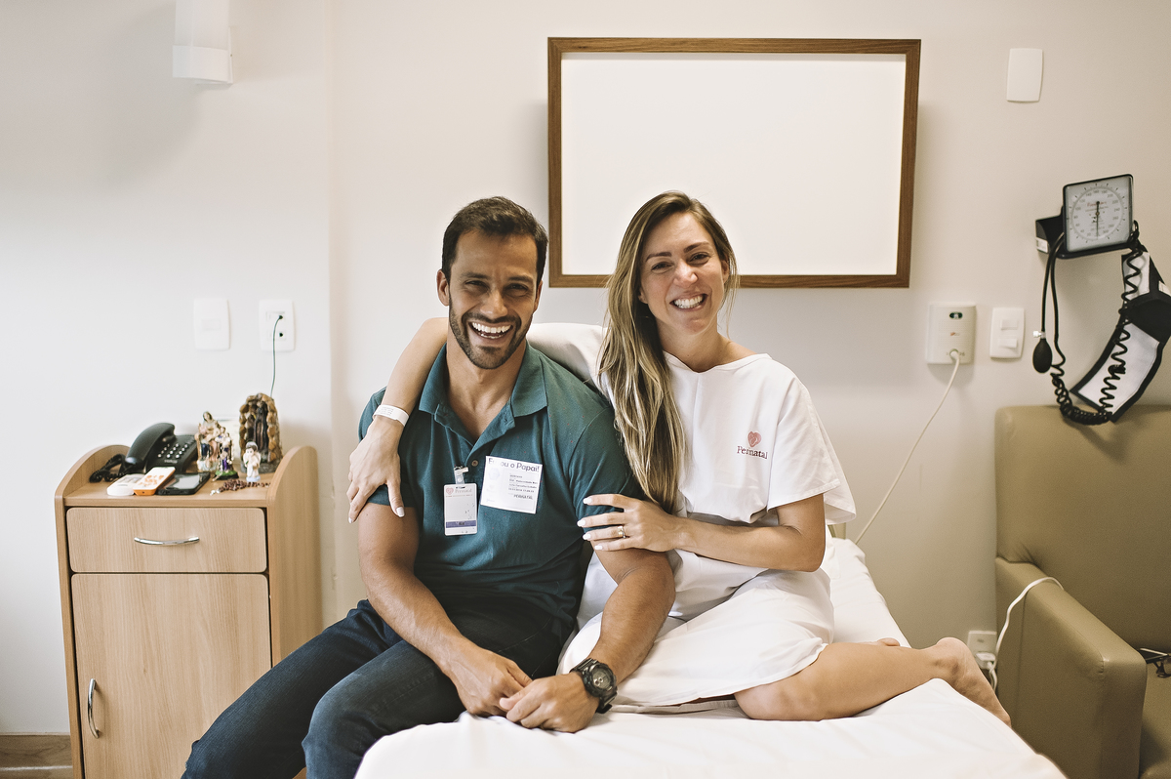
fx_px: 1138
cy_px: 390
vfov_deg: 37.8
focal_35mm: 35
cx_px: 586
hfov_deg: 54.5
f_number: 1.4
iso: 640
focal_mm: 35
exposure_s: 1/125
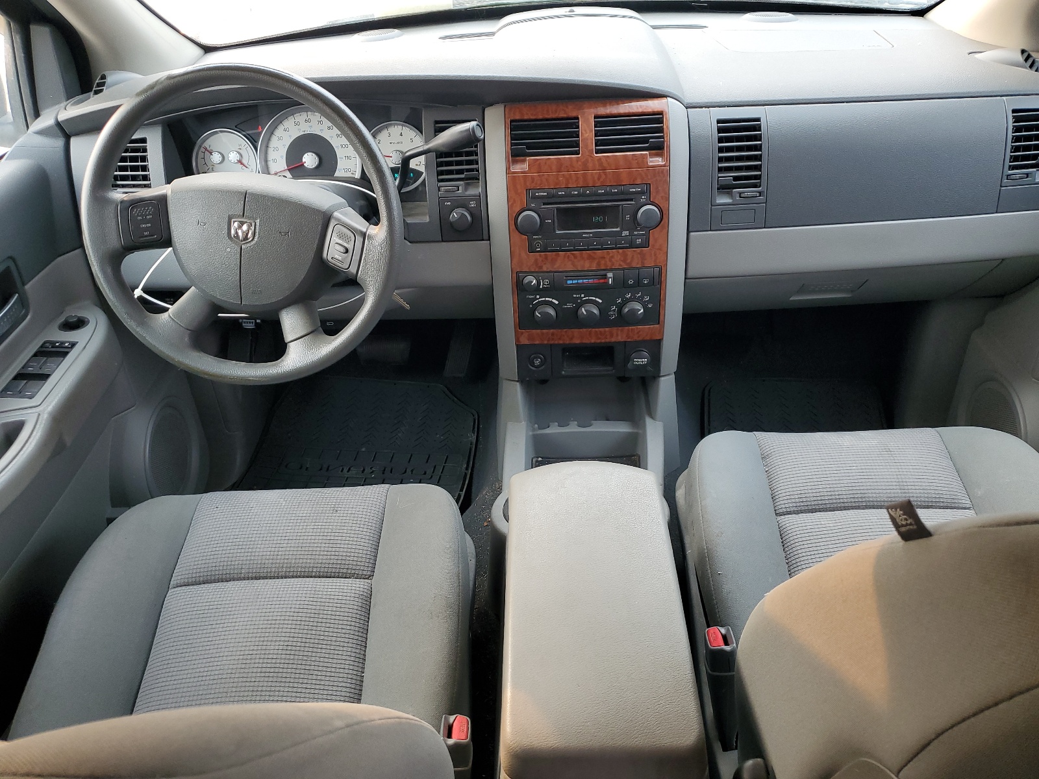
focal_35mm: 26
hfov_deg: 67.3
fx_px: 780
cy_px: 390
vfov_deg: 53.1
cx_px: 520
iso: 73
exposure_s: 1/120
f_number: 1.5
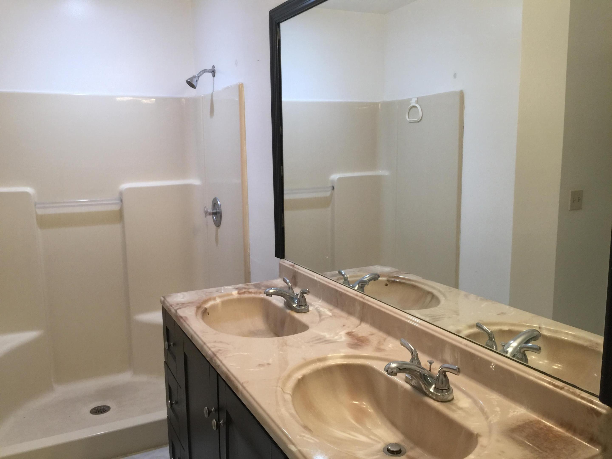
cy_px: 230
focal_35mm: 29
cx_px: 306
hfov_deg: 61.7
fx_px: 513
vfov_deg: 48.2
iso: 64
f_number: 2.2
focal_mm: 4.15
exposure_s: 1/33
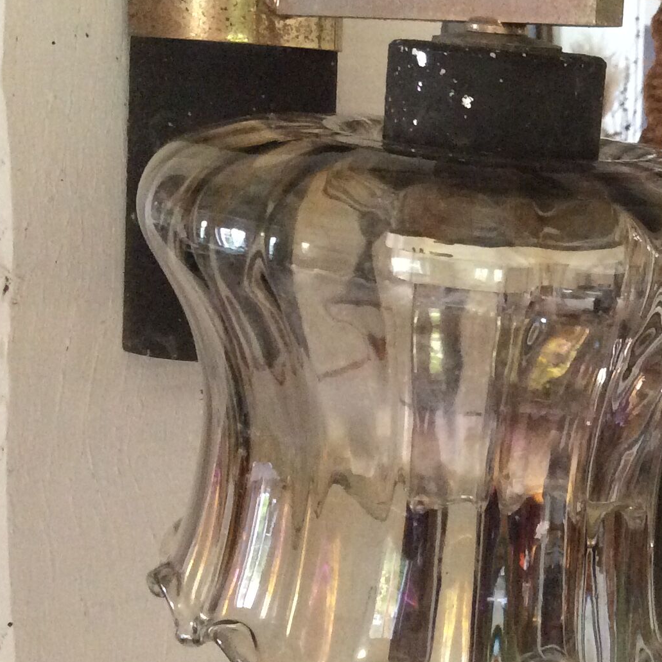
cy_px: 286
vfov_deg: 24.3
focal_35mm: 71
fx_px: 1536
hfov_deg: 23.9
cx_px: 546
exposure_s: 1/25
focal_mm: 3.3
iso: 250
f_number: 2.4
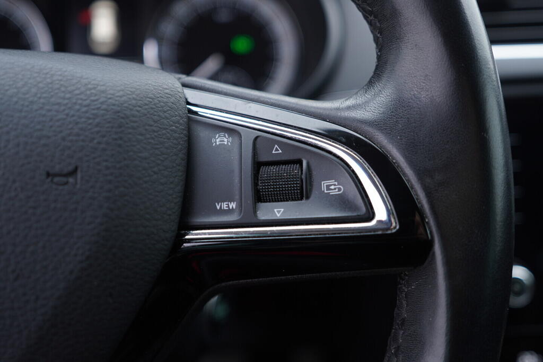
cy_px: 181
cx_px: 272
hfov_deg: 53.1
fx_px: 543
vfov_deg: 36.9
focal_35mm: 36
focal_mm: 24
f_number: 2.8
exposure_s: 1/40
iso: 160
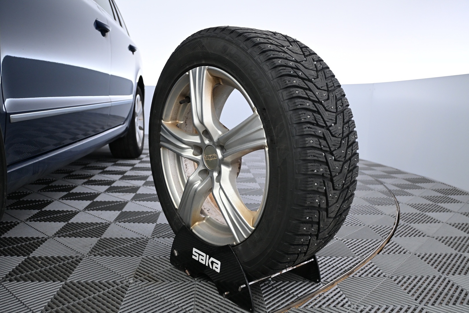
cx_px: 234
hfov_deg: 60.7
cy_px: 156
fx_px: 401
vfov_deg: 42.6
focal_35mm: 31
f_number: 3.8
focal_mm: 20.5
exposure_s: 1/50
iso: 1000
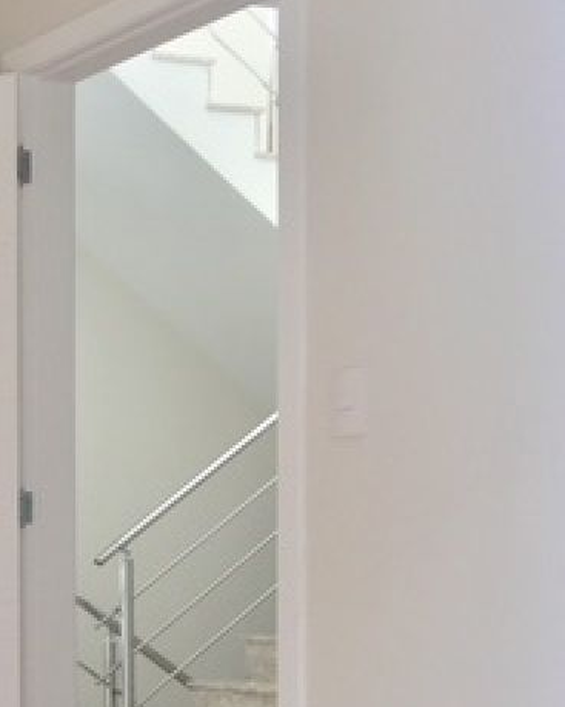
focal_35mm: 79
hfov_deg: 16.9
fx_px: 1652
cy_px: 652
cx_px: -371
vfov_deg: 23.4
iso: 32
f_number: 2.2
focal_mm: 4.15
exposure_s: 1/60
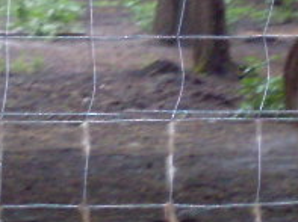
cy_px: 59
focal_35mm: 198
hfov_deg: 10.0
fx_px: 1701
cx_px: 92
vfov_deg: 7.5
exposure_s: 1/45
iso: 240
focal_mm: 6.3
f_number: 2.8
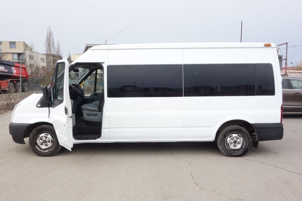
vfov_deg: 44.9
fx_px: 243
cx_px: 150
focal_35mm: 29
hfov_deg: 63.7
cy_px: 102
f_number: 11
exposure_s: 1/30
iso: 125
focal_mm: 10.4
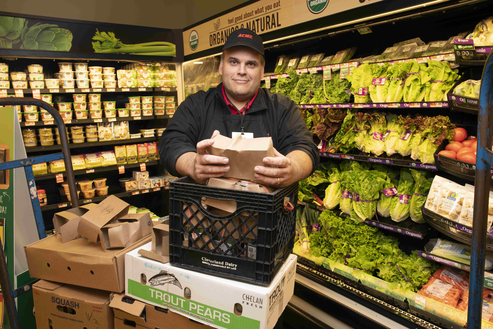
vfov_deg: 49.6
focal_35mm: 26
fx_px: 356
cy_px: 164
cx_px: 246
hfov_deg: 69.4
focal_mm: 26
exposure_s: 1/13
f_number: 10
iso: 400
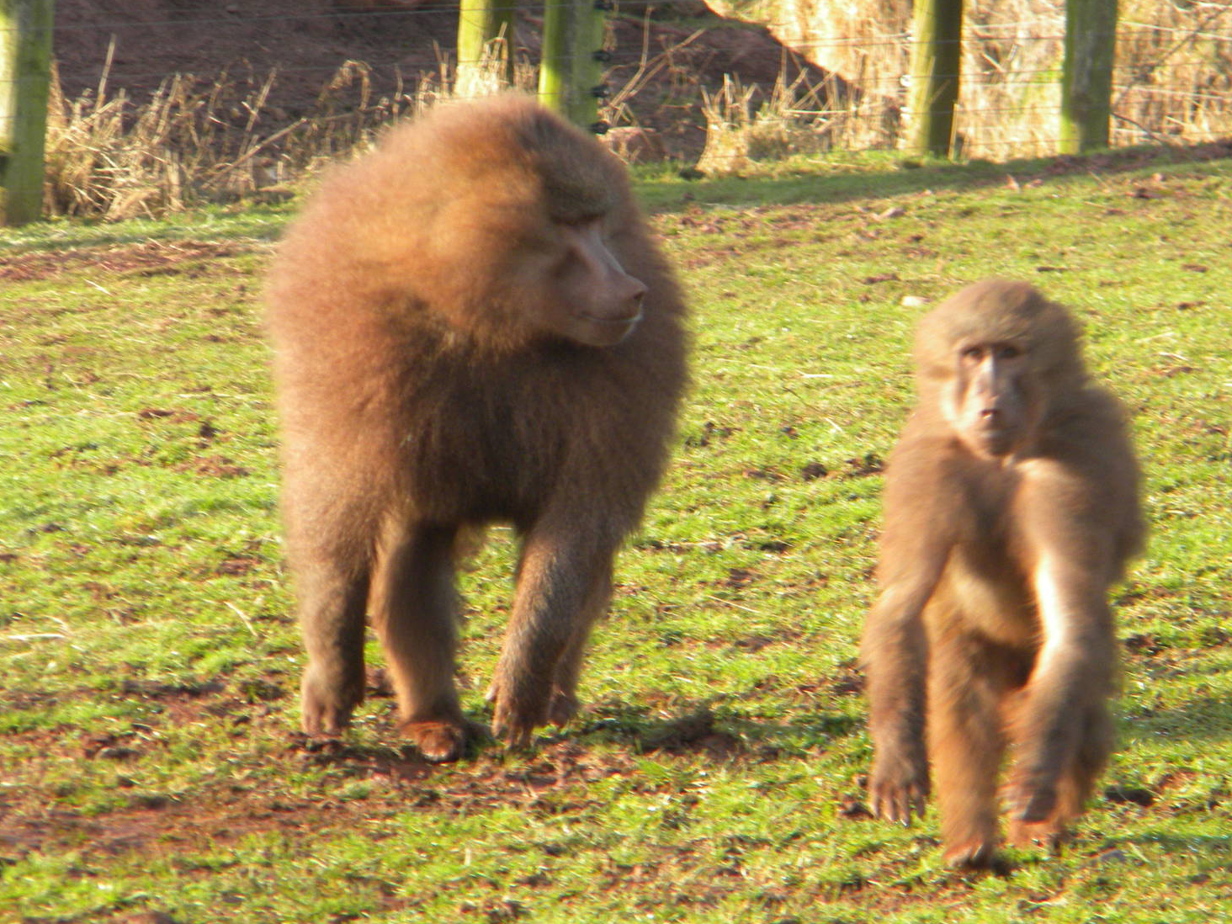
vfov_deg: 4.1
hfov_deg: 5.4
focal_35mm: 366
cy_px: 454
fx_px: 13026
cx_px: 634
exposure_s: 1/125
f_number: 5.4
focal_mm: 60.7
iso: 170
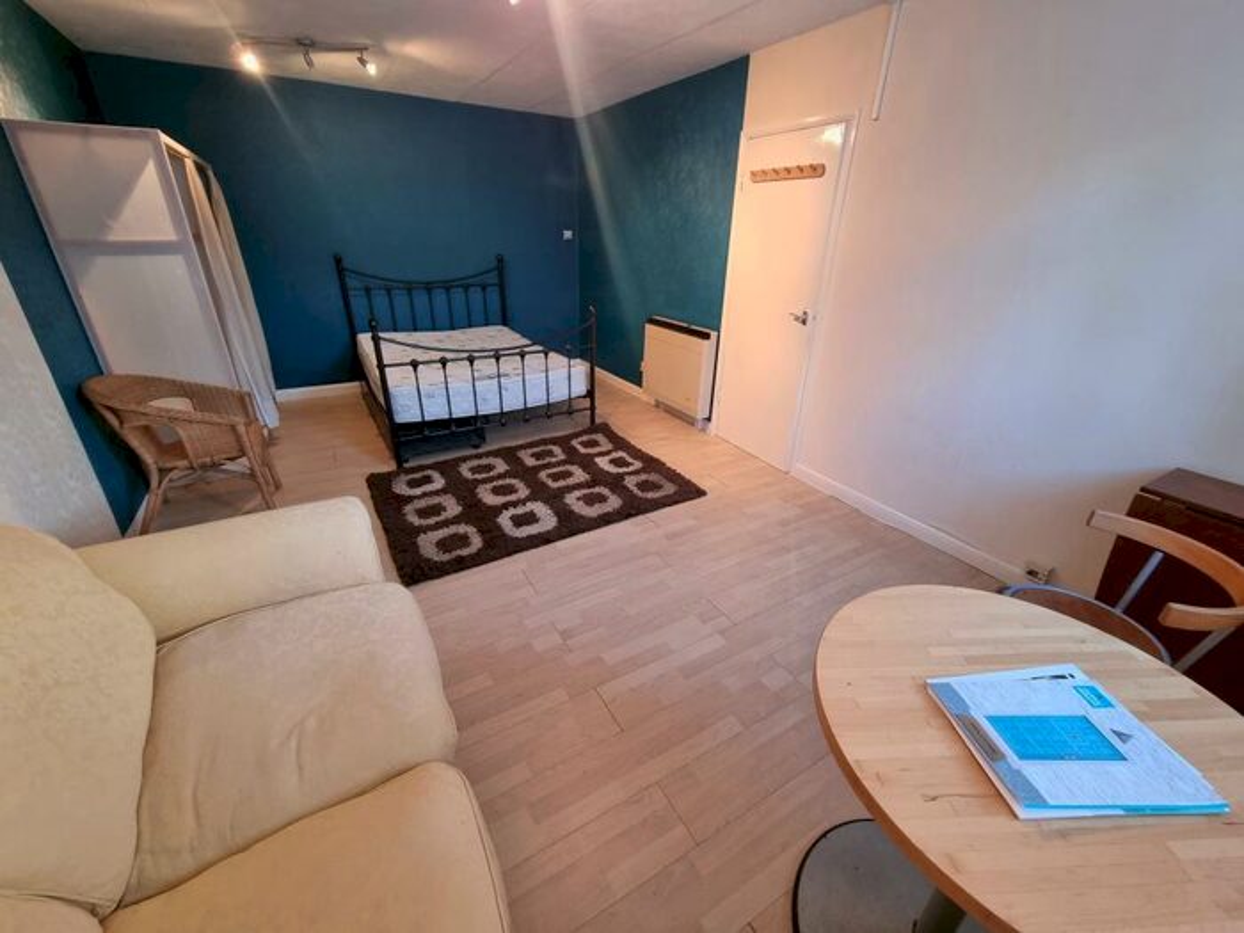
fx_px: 467
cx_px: 622
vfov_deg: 89.9
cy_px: 466
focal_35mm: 13
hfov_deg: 106.2
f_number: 2.2
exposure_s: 1/50
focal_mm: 2.2
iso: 400
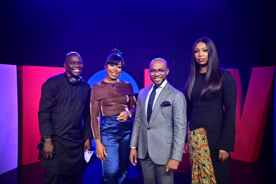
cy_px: 92
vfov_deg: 37.8
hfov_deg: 54.4
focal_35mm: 35
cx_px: 138
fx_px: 268
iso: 400
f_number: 4.5
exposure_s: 1/640
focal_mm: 35
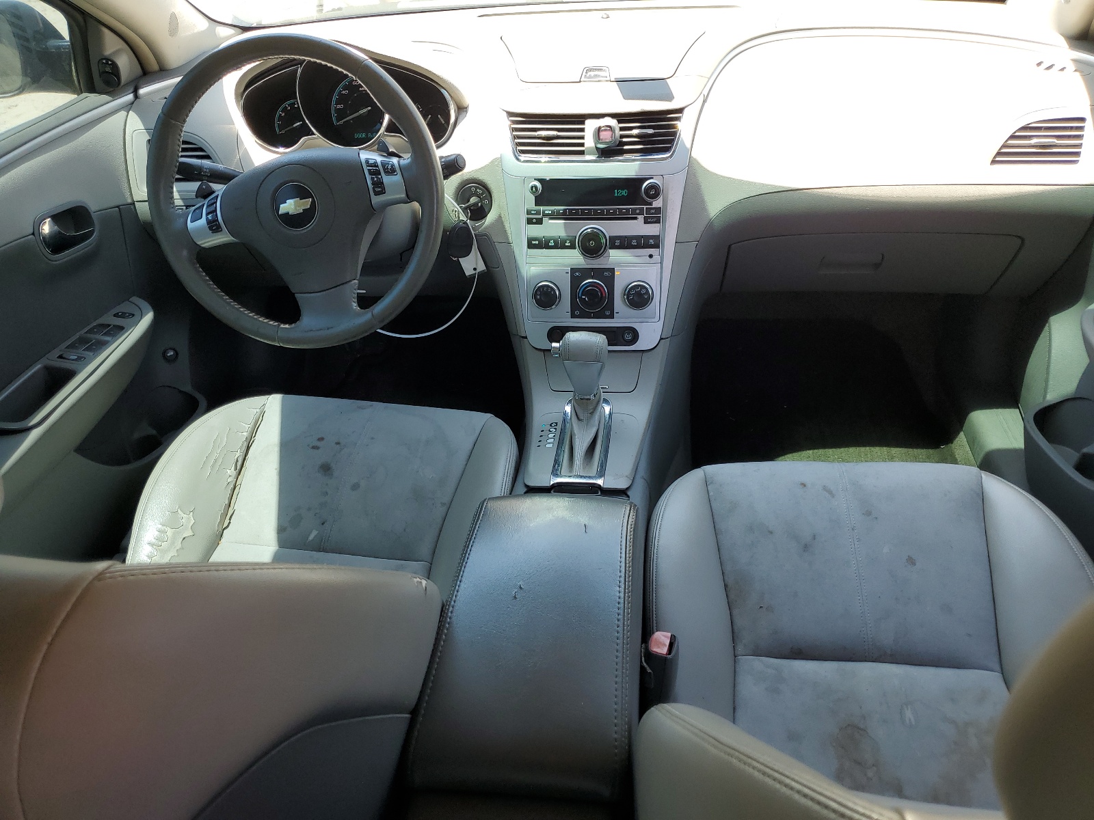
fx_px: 822
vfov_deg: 53.1
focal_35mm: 26
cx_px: 547
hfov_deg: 67.3
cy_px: 410
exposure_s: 1/244
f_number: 1.5
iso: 50
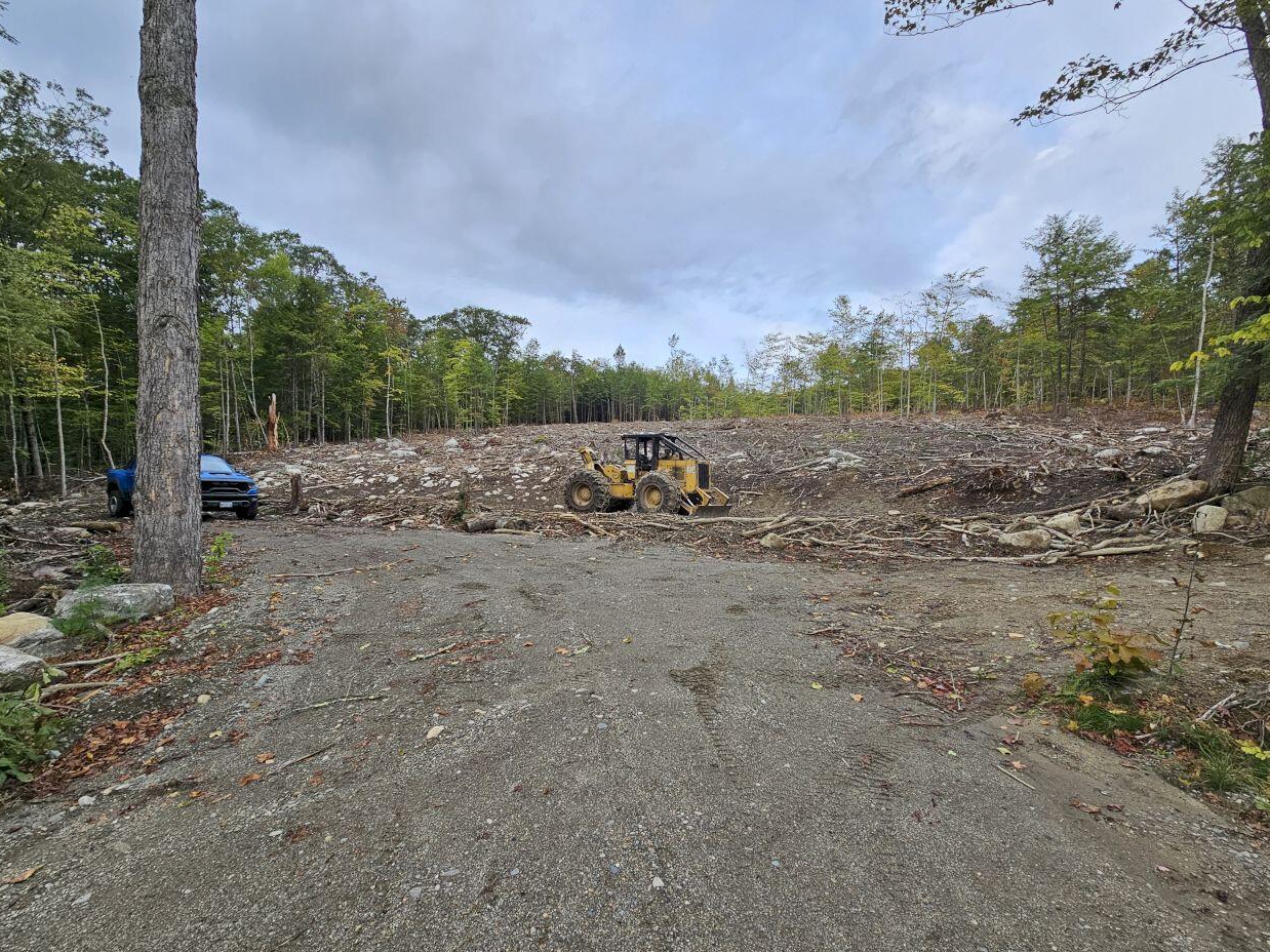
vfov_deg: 85.6
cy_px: 497
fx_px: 514
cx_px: 648
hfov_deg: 102.1
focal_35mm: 14
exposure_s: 1/304
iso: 64
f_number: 2.2
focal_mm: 2.2
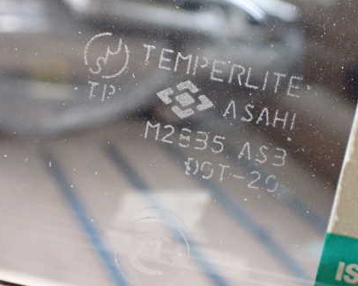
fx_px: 455
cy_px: 119
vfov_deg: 34.8
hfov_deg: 42.9
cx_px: 194
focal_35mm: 43
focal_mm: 5.4
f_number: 2.3
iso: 800
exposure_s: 1/100
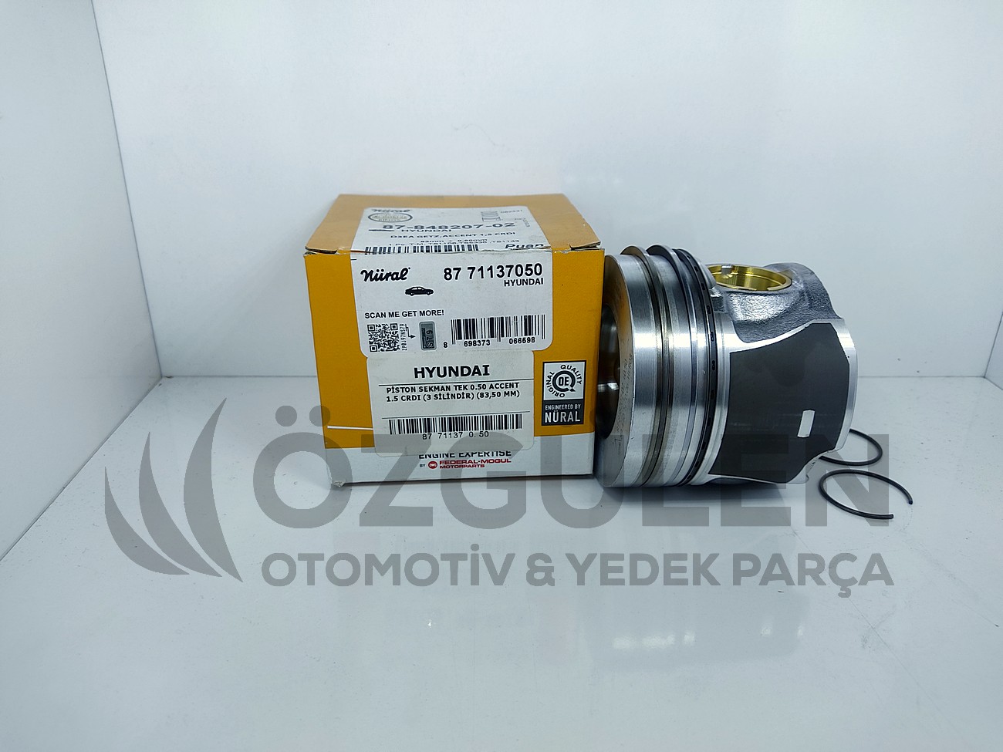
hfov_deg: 67.3
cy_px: 376
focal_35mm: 26
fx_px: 753
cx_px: 502
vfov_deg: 53.1
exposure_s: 1/100
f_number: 1.79
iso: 138
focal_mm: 4.74
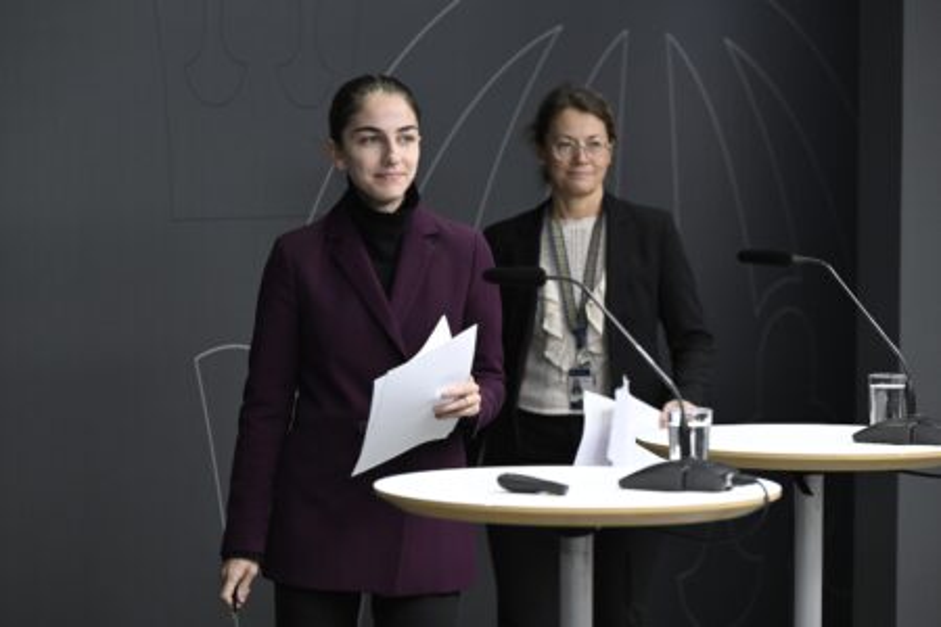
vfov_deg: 11.0
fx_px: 3267
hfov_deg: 16.4
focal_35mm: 125
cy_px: 314
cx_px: 470
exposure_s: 1/250
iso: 2500
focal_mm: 125
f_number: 4.5
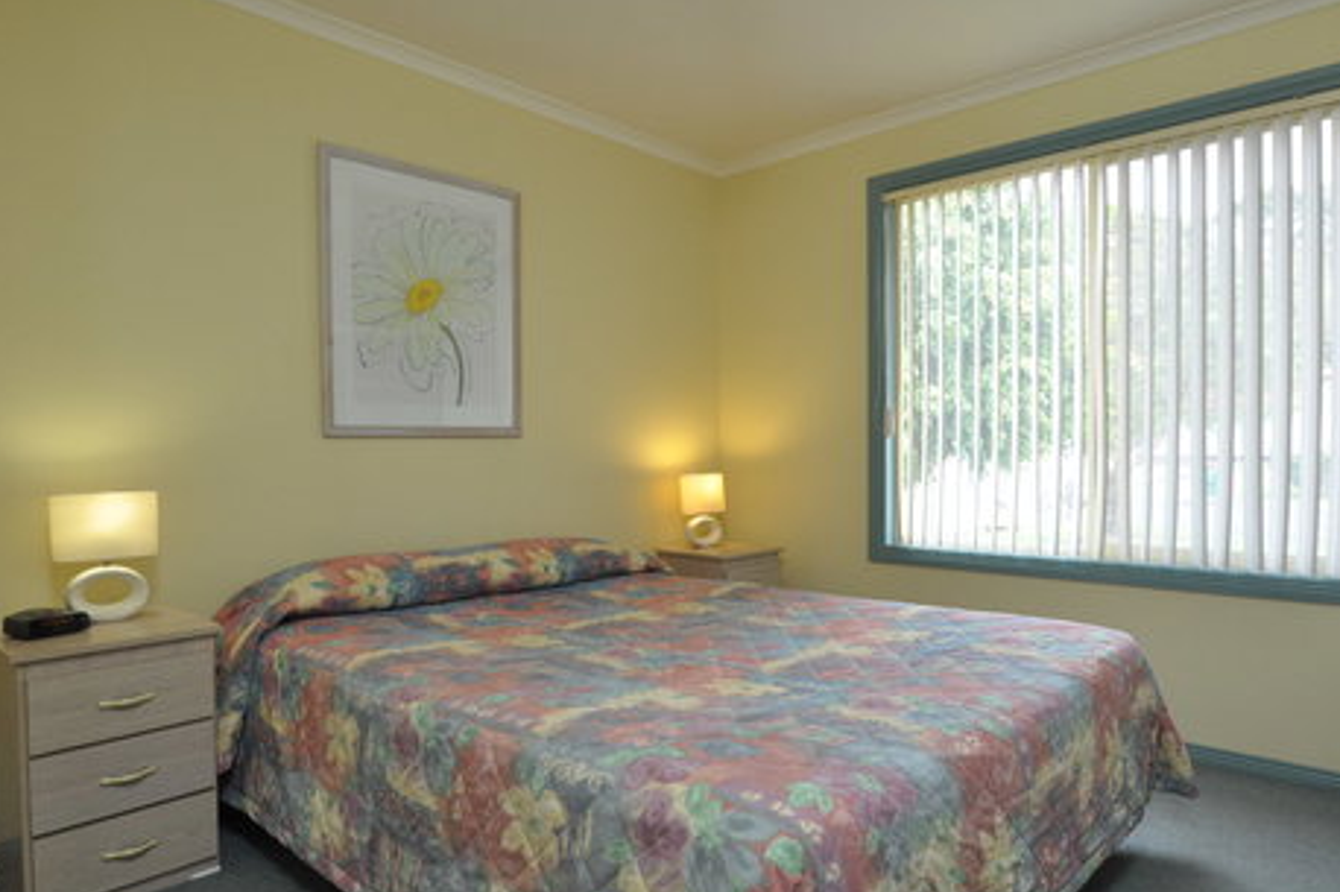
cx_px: 685
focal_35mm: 22
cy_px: 461
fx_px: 819
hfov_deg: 78.6
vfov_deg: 57.2
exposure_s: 1/200
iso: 1250
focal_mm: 14
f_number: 8
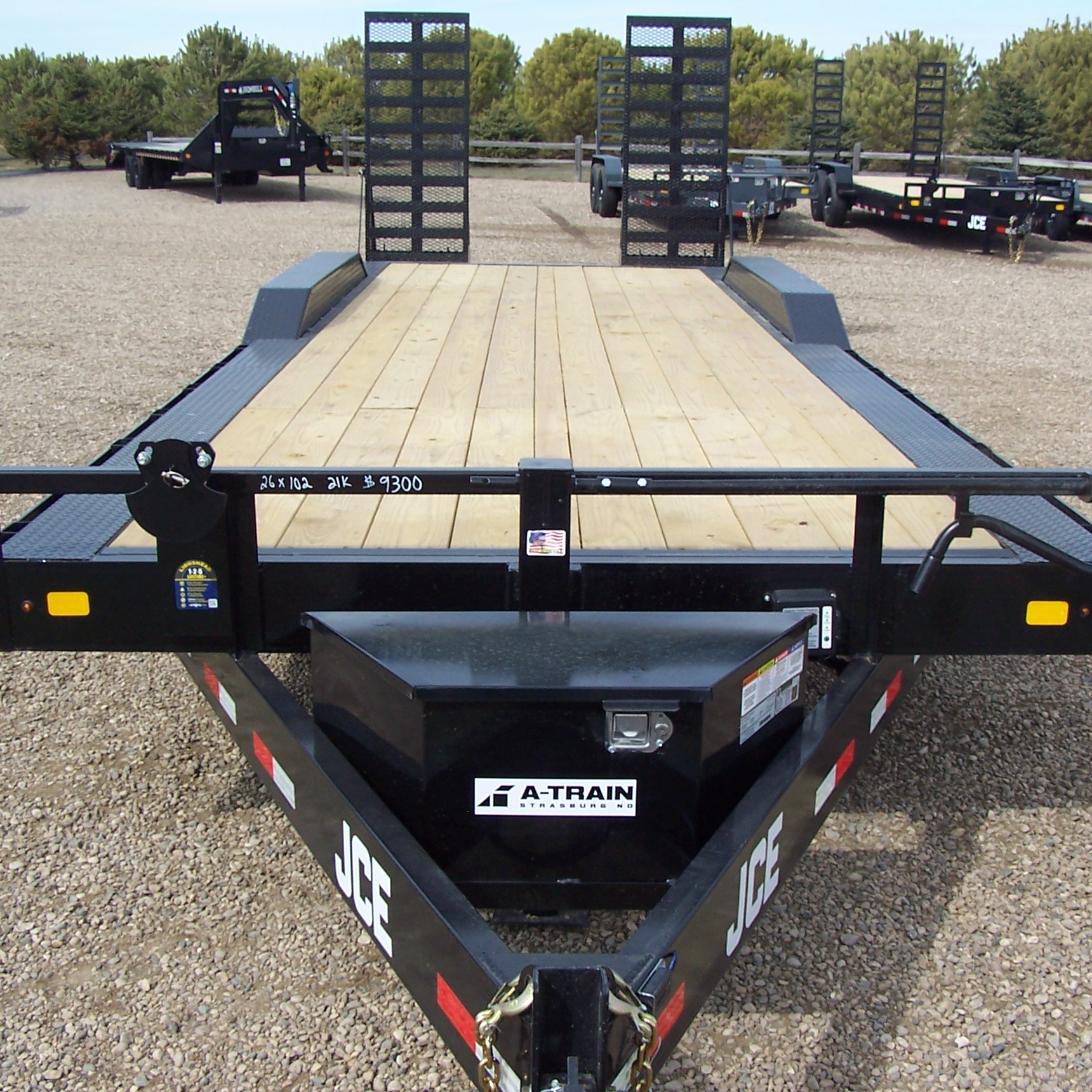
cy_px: 544
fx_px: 1606
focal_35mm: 45
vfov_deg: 37.6
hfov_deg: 37.6
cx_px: 555
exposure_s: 1/500
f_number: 4
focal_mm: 6.3
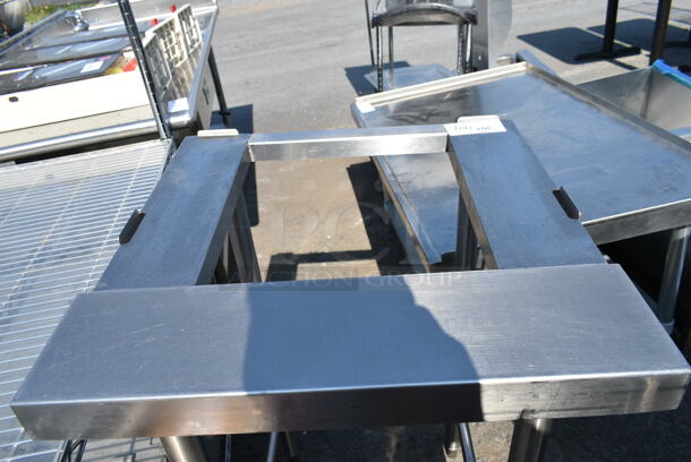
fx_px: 519
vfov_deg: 48.0
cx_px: 346
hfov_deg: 67.3
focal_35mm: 27
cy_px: 231
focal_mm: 18
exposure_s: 1/200
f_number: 7.1
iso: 100
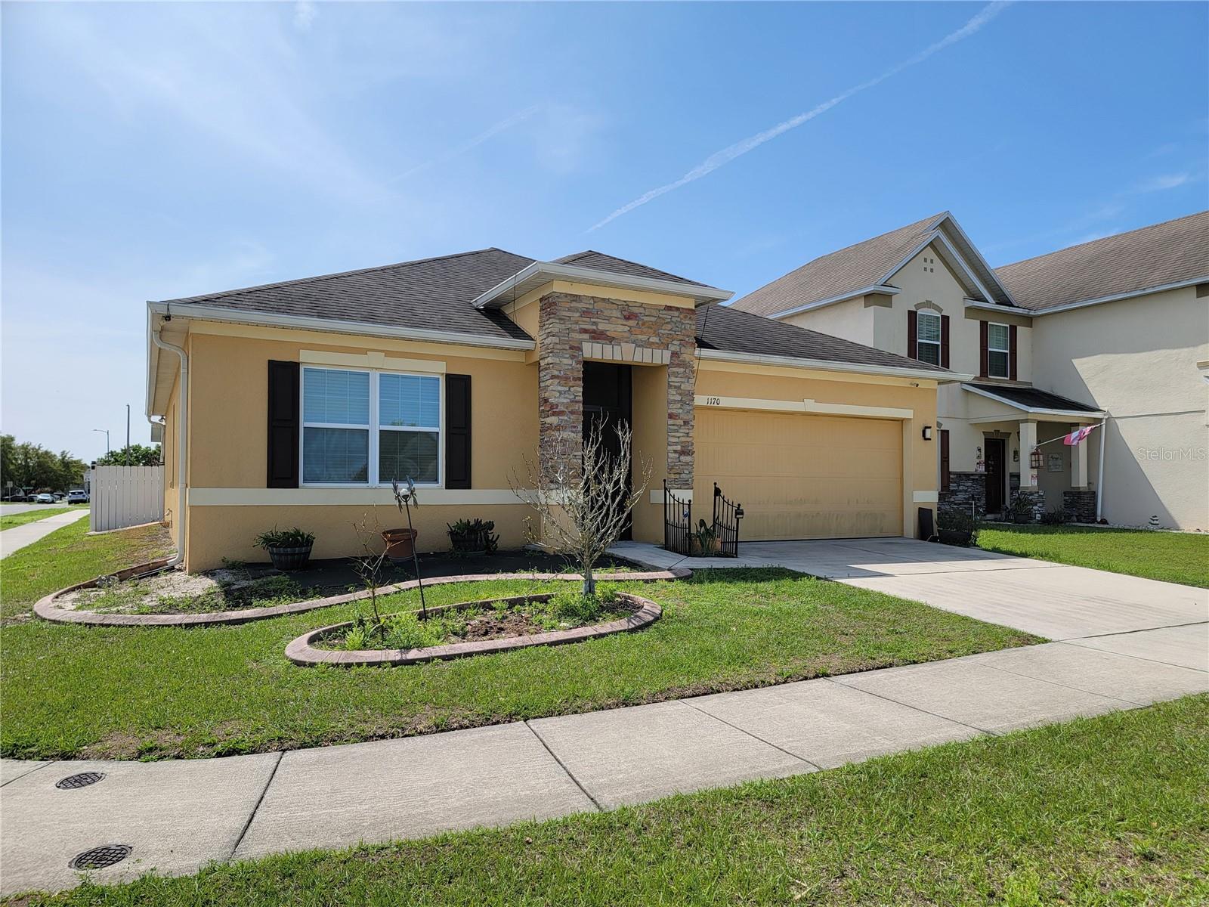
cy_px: 454
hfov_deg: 71.6
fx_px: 838
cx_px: 604
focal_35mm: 24
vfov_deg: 56.8
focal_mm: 6.7
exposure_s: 1/1248
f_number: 1.8
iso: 16
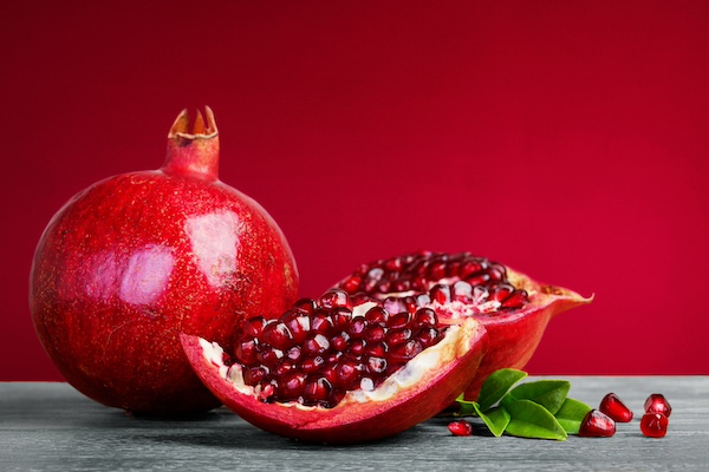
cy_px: 236
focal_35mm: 60
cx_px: 354
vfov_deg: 22.6
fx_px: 1182
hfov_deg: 33.4
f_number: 13
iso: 100
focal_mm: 60
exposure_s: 1/200
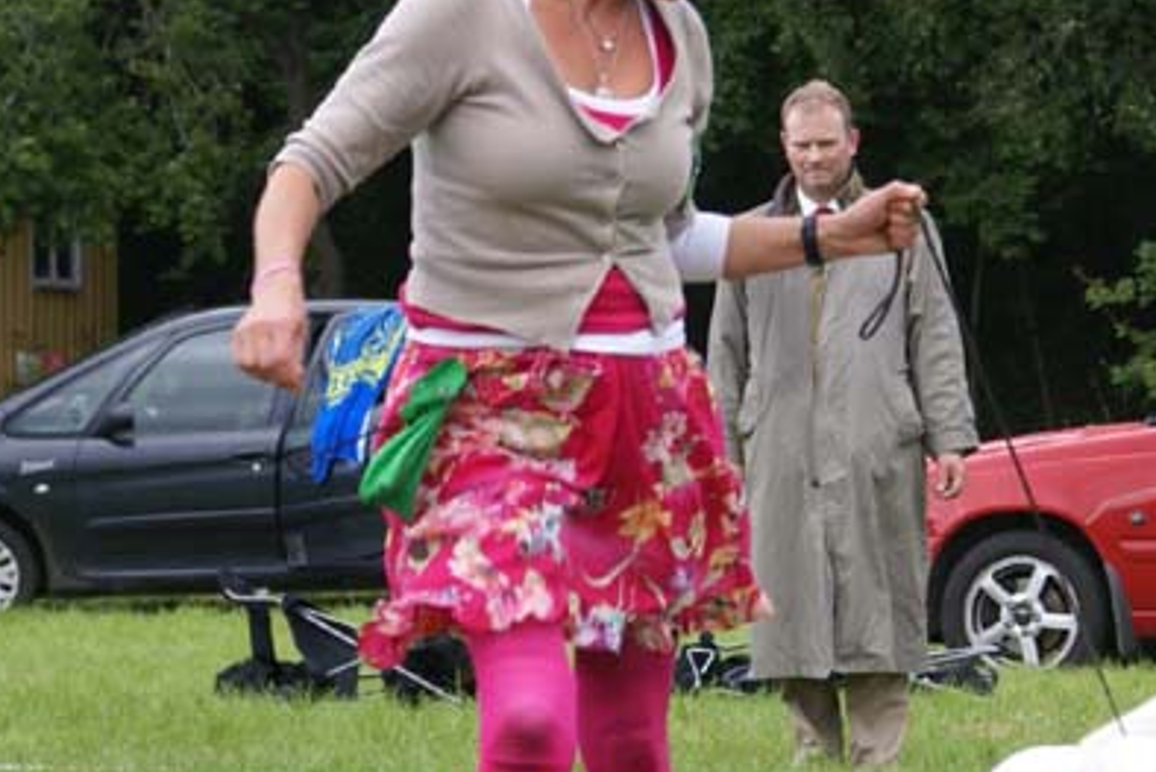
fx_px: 6842
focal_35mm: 213
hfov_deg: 9.6
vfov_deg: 6.5
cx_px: 804
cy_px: 512
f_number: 5.6
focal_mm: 70
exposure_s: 1/125
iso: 100
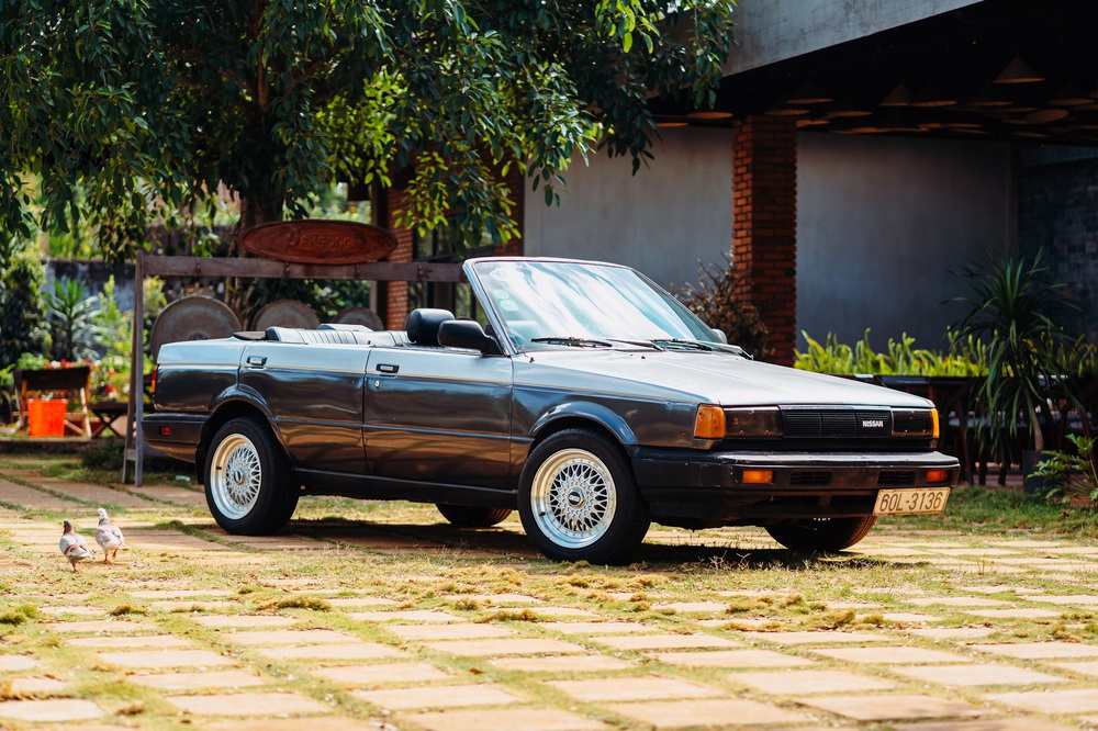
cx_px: 549
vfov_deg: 16.1
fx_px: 2591
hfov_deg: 23.9
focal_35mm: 85
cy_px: 366
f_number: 2.8
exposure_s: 1/640
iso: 125
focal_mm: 85
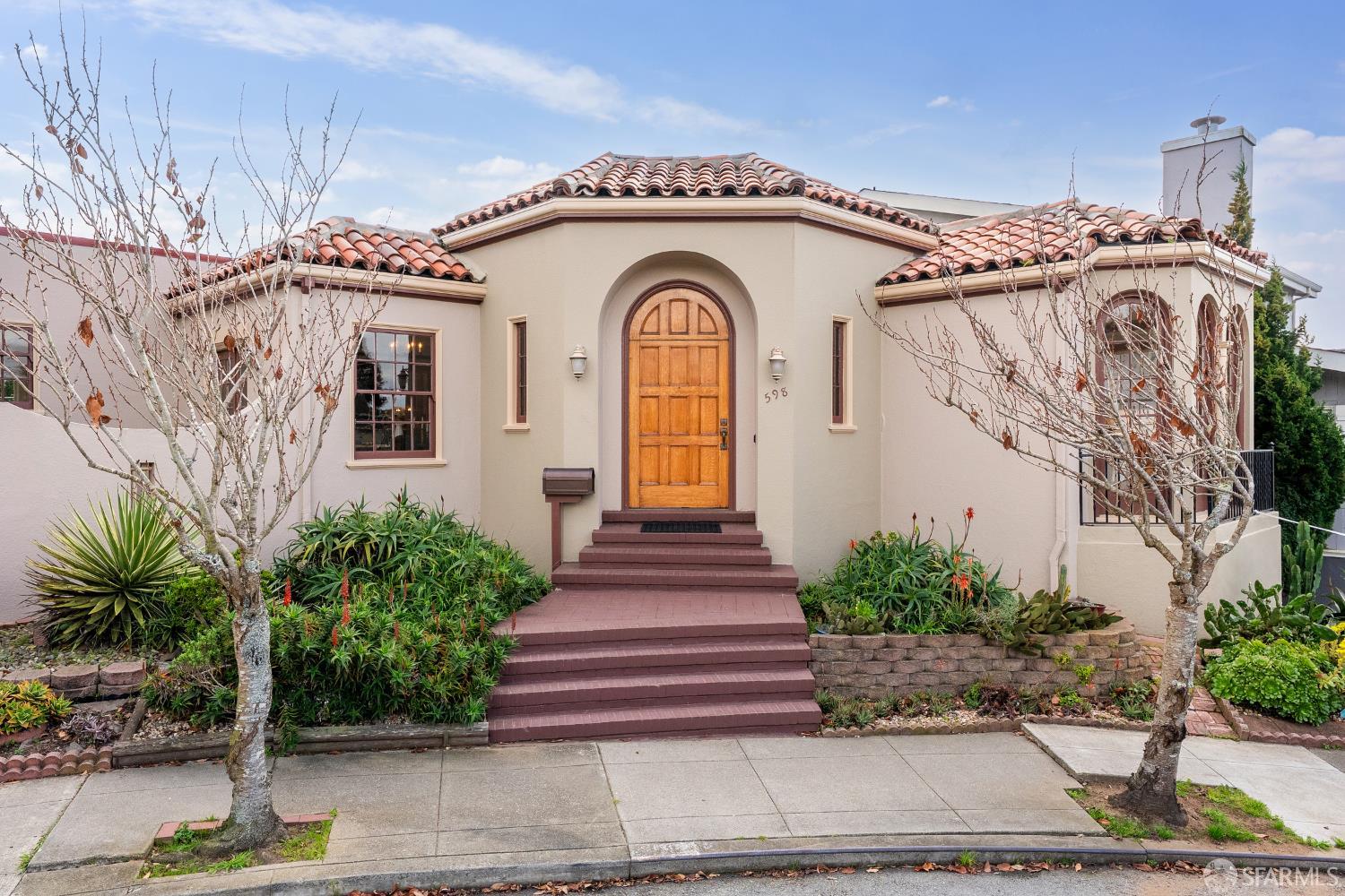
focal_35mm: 24
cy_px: 448
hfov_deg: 73.7
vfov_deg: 53.1
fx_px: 897
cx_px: 672
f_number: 8
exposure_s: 1/500
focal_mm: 24
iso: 640
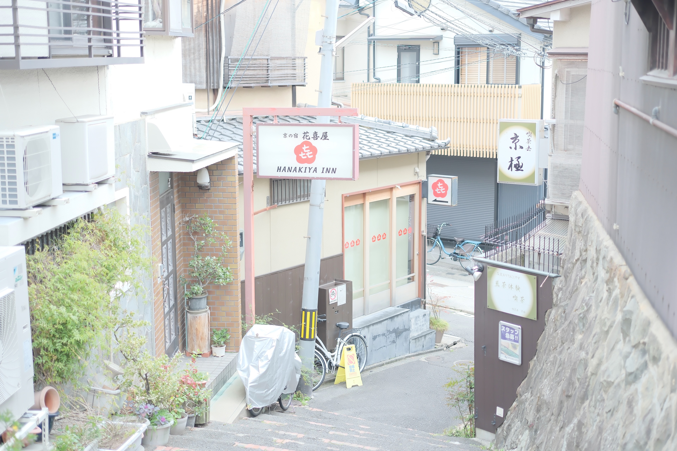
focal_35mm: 50
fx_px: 940
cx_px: 338
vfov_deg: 27.0
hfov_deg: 39.6
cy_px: 226
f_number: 1.4
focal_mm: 33
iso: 500
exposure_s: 1/400
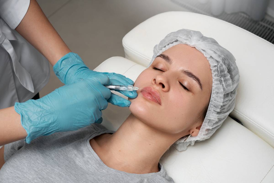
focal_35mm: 55
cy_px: 92
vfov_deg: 24.6
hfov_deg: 36.2
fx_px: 419
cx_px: 137
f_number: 8
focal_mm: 55
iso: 500
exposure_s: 1/125
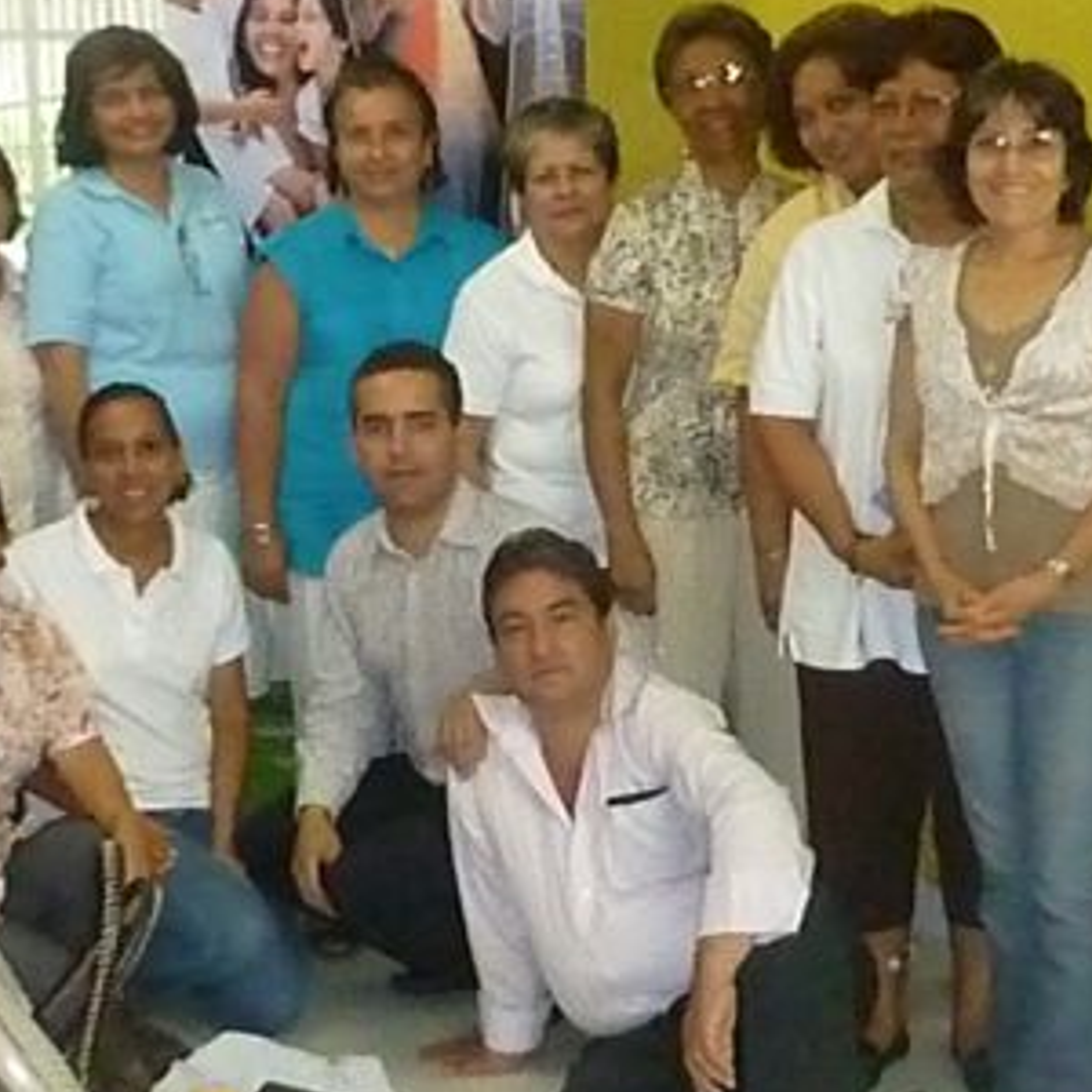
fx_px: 2356
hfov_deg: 26.1
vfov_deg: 26.1
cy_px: 539
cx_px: 590
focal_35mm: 66
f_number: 3.3
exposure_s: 1/60
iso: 1600
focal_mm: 5
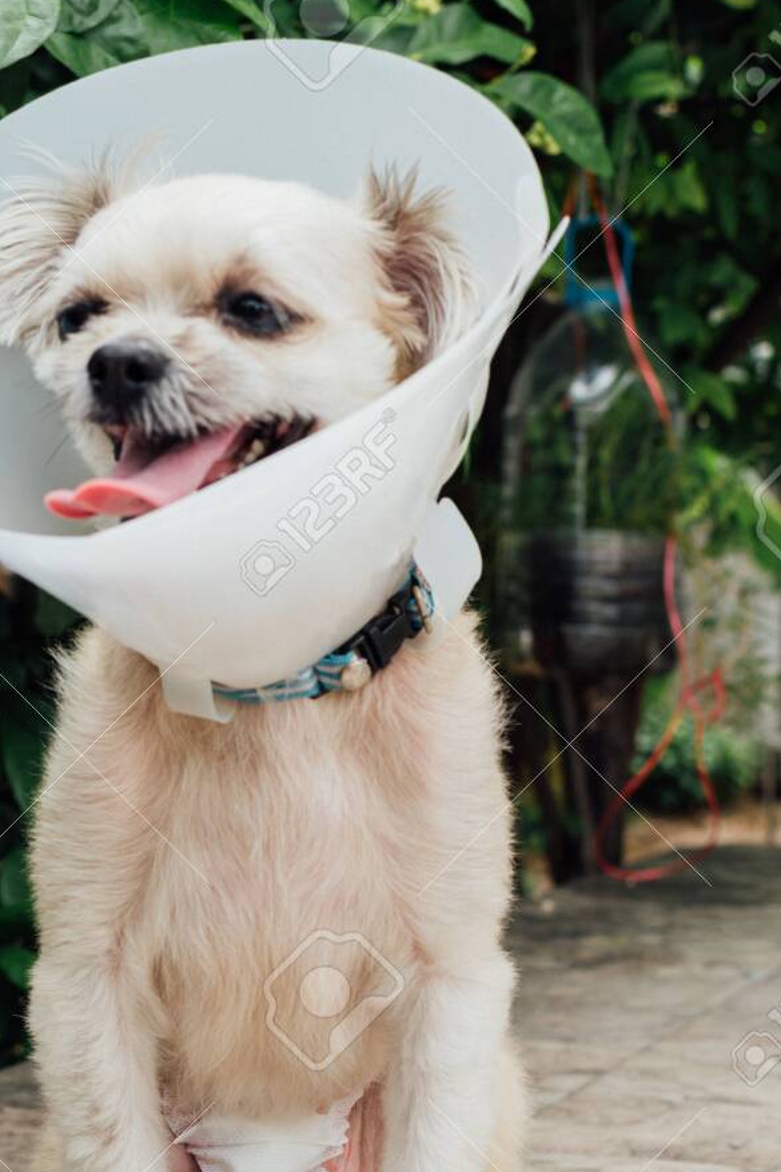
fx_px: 2531
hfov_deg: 17.5
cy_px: 745
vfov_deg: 26.0
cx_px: 278
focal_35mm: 78
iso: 100
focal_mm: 35
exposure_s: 1/100
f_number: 5.6
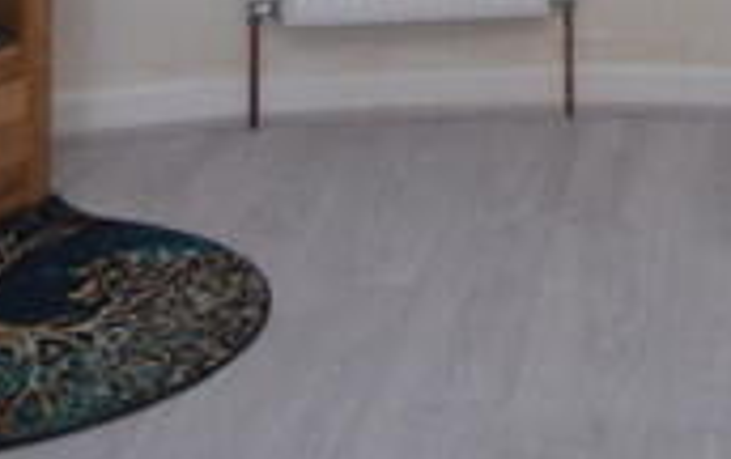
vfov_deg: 13.2
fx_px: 1815
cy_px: -325
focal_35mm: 91
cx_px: 680
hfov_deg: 22.1
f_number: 4.5
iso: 400
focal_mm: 10
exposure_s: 1/80
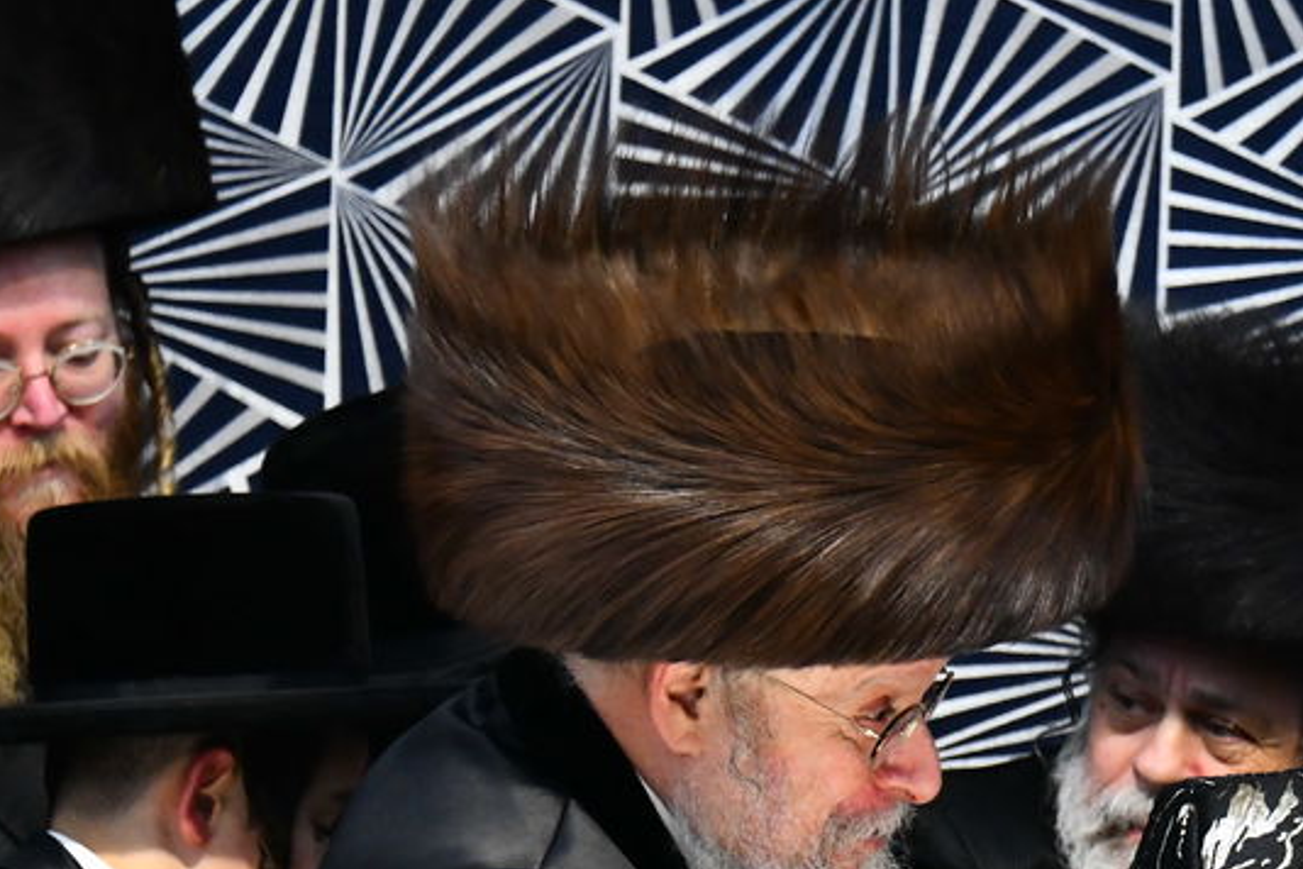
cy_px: 997
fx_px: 11871
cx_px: 1491
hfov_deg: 6.3
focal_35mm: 328
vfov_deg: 4.2
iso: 2000
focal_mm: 125
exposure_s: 1/160
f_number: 5.6
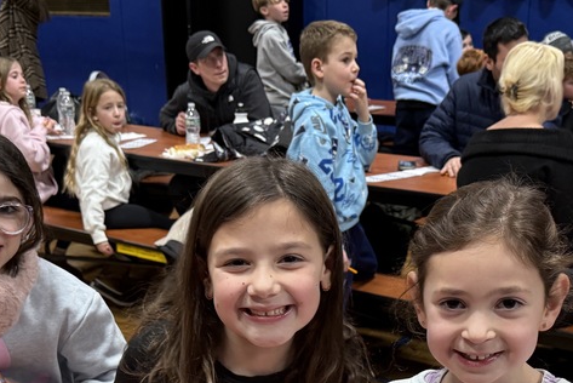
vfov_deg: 24.2
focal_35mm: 54
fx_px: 860
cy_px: 367
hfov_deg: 36.8
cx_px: 323
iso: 200
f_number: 1.78
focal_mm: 6.76
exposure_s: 1/60
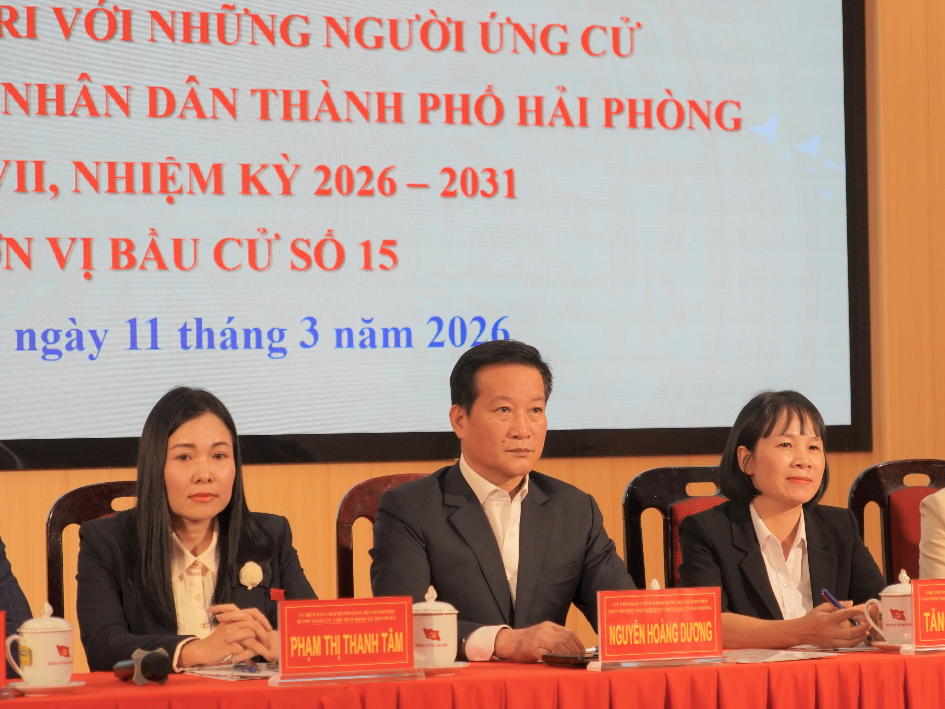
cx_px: 572
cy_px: 314
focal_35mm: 122
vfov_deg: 12.1
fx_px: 3331
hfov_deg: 16.1
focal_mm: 50
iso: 250
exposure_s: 1/250
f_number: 3.2
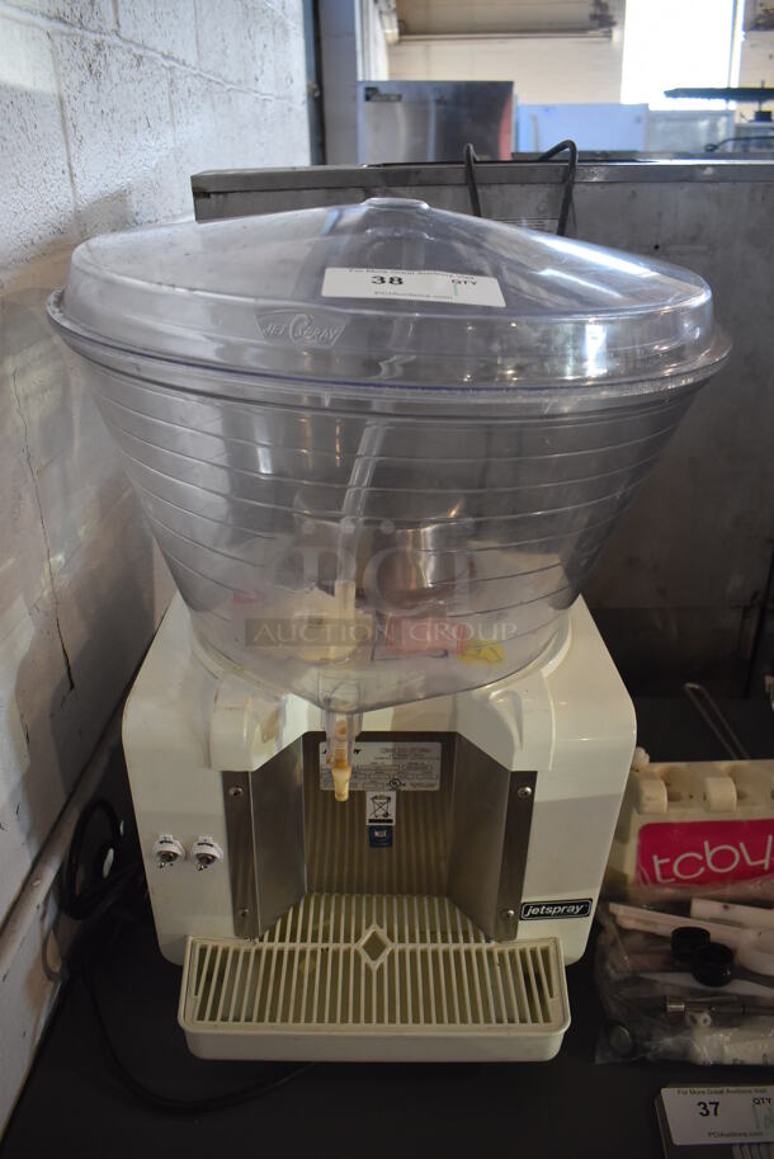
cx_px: 387
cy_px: 580
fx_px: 869
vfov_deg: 67.3
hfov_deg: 48.0
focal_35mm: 27
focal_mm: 18
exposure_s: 1/125
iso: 1000
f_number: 3.5
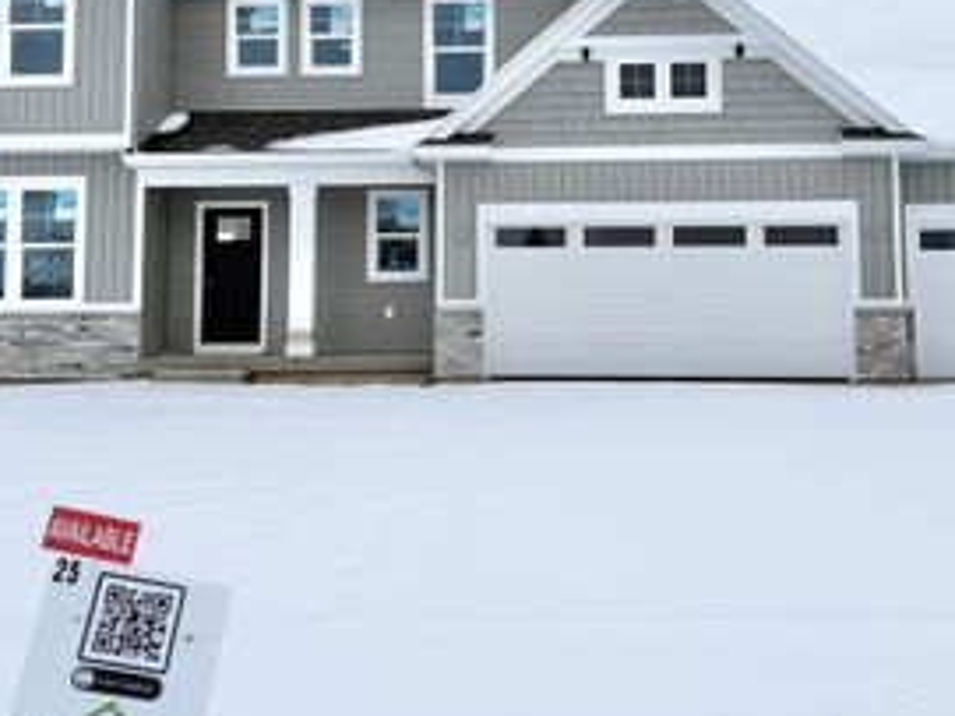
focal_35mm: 48
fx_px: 1324
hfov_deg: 39.7
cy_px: 189
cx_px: 511
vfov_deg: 29.8
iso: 50
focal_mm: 5.96
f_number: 1.6
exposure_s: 1/1587
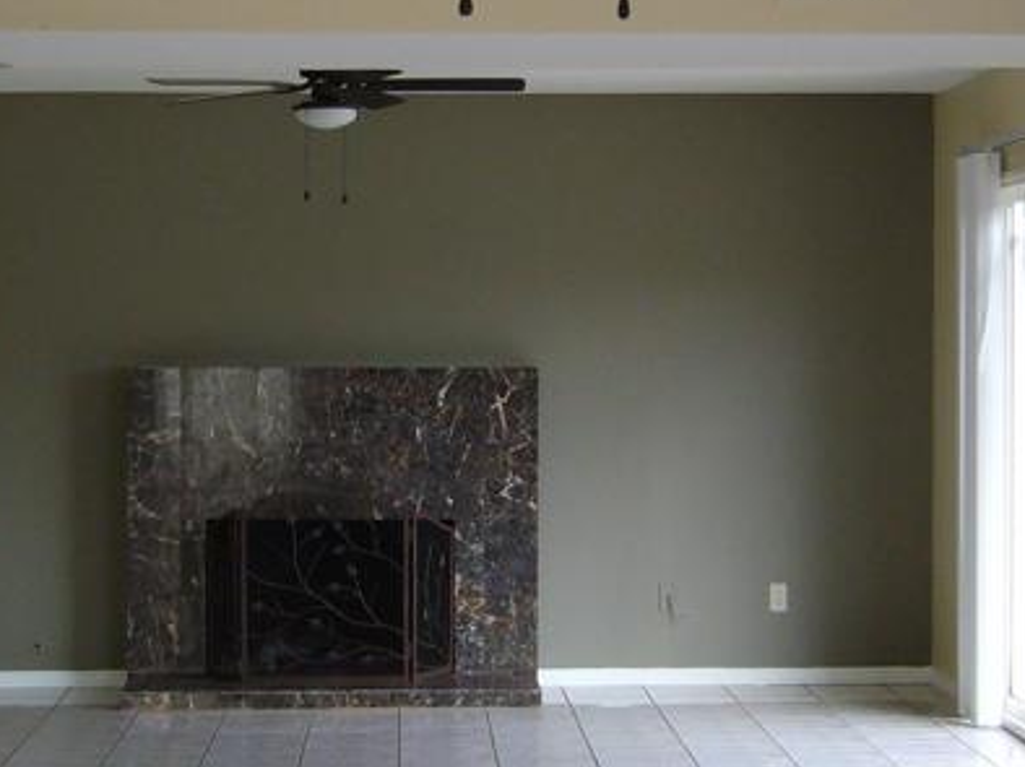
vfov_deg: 16.2
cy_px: 312
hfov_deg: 21.5
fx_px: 2693
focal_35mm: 91
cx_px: 471
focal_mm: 5.8
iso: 100
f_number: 2.8
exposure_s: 1/100
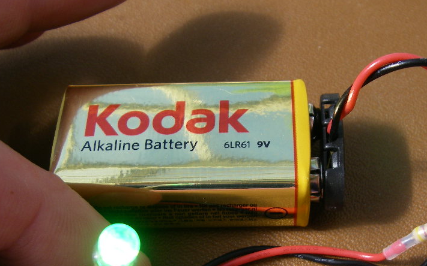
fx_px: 675
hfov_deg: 35.0
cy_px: 197
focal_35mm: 58
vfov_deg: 22.2
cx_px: 260
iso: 64
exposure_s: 1/200
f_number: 3.3
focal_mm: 6.3
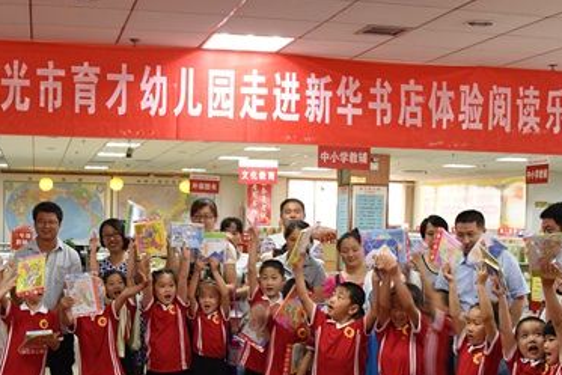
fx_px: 937
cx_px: 208
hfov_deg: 33.2
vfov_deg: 22.3
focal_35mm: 60
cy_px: 302
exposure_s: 1/20
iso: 1600
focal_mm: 28
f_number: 7.1
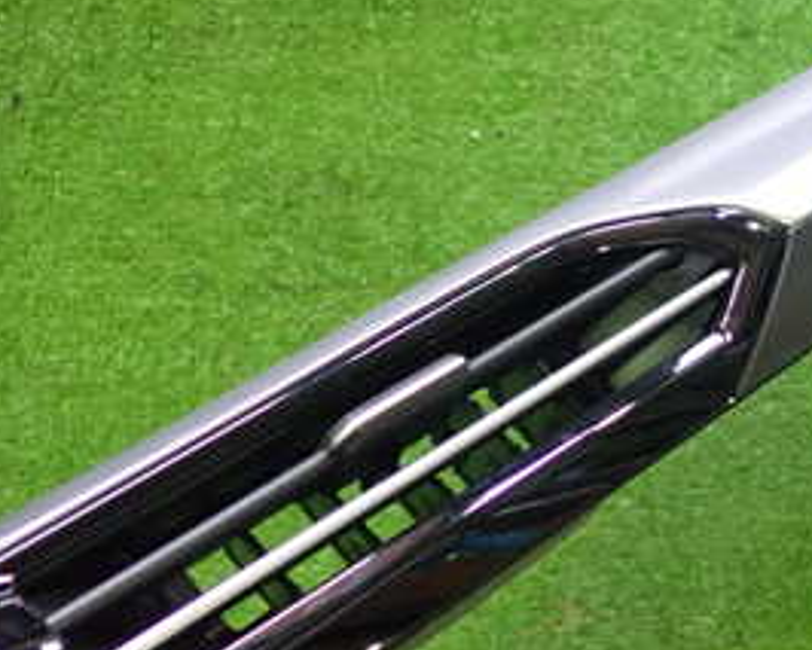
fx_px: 1587
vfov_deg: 23.2
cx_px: 745
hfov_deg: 27.6
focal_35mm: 66
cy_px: 345
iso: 500
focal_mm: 5.4
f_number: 2.3
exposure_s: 1/30
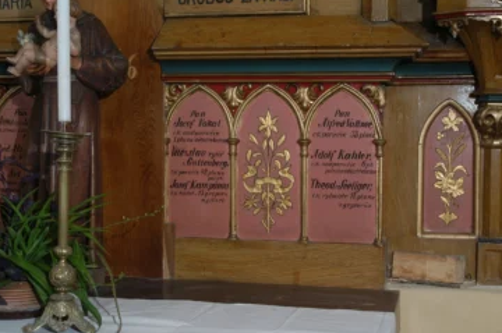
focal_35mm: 64
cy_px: 160
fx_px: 891
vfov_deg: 21.2
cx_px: 218
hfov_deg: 31.4
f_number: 16
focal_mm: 32
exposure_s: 6
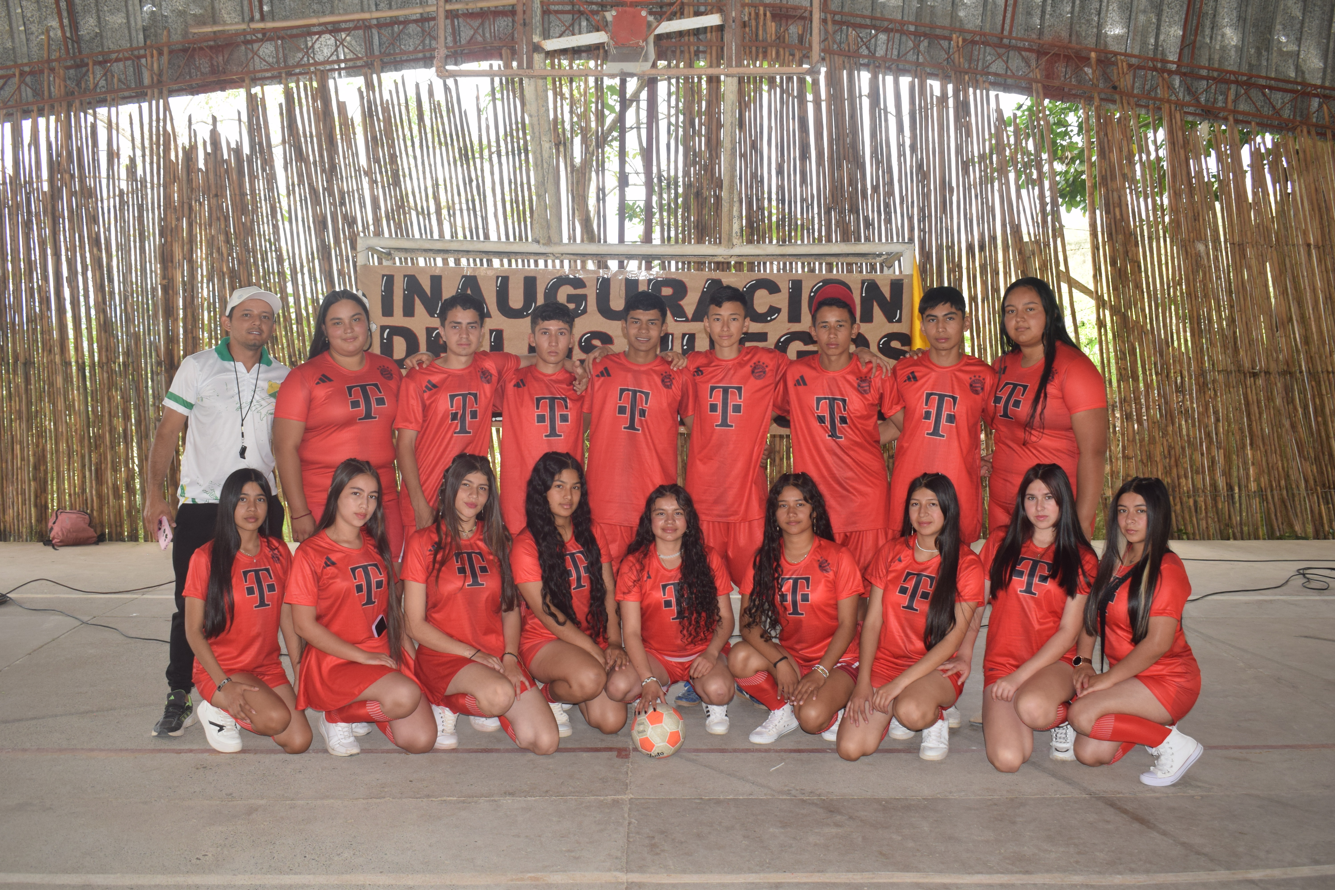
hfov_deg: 53.1
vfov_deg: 36.9
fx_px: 1335
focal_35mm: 36
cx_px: 668
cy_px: 445
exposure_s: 1/125
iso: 400
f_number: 5.6
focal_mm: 24
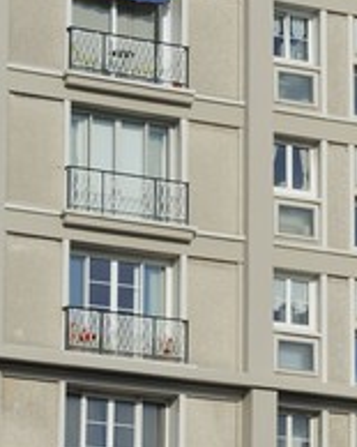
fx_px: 3622
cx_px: 442
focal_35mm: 274
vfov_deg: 7.1
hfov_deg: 5.6
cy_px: 221
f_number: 10
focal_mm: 135
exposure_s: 1/250
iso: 200
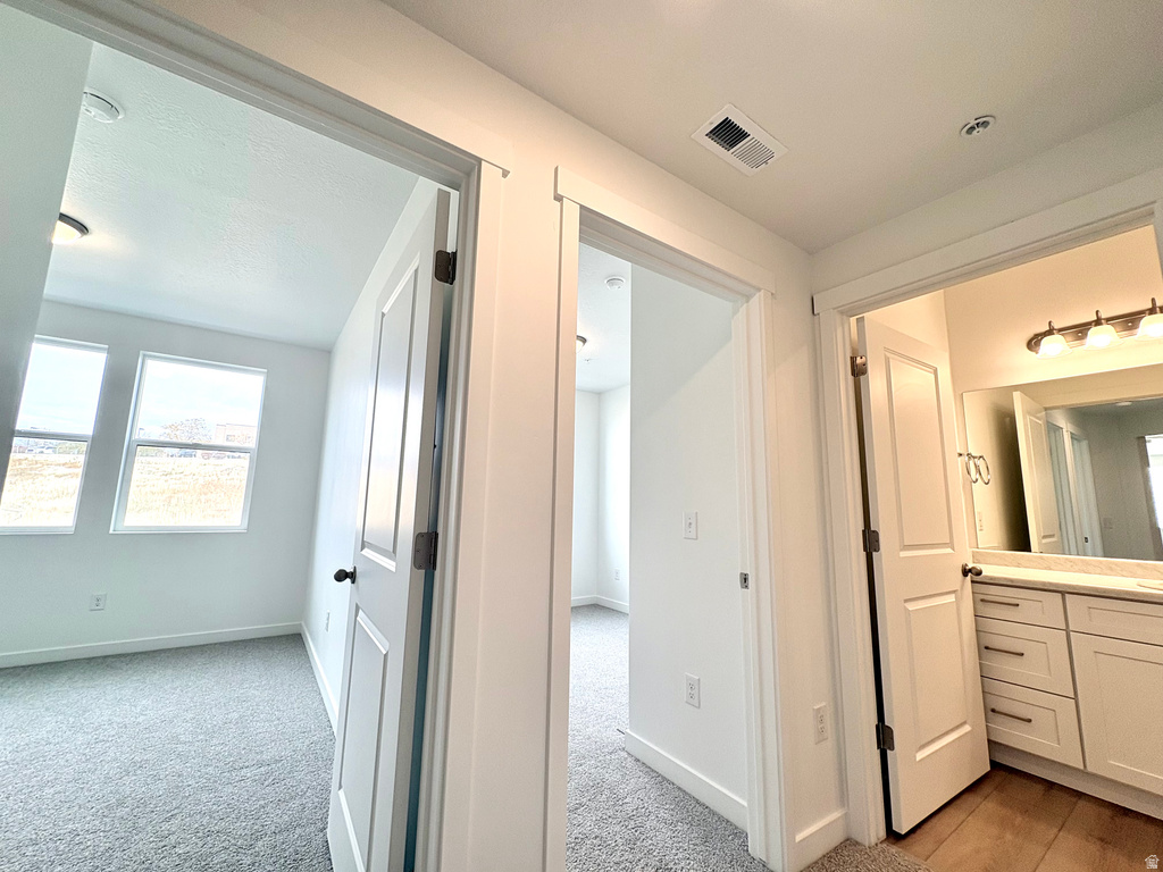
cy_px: 436
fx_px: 470
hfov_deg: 102.1
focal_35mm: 14
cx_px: 582
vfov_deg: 85.7
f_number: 2.2
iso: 50
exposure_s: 1/120
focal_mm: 2.22
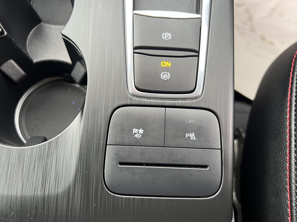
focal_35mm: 26
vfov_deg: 53.1
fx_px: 223
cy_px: 111
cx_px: 148
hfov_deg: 67.3
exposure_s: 1/68
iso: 125
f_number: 1.5
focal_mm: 5.7
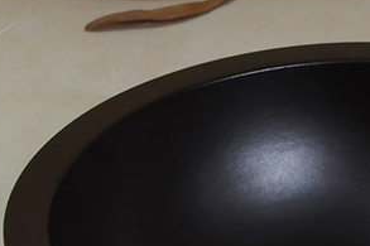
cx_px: 325
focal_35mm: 90
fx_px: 924
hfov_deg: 22.2
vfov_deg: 14.8
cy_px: 267
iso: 500
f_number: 6.3
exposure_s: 1/40
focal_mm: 22
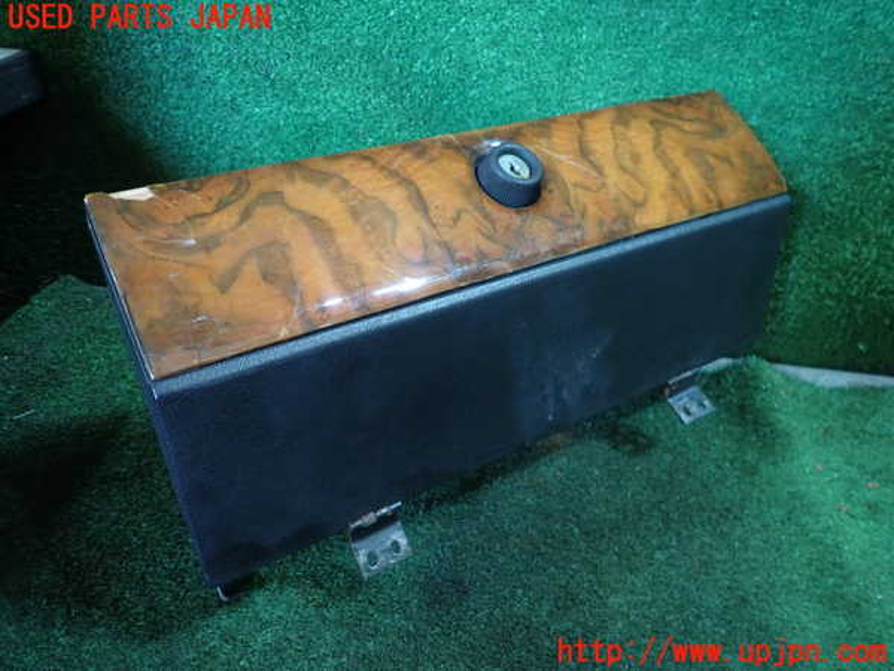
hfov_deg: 69.4
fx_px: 646
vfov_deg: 54.9
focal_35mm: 25
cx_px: 447
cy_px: 336
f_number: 2
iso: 200
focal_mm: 4.5
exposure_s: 1/30
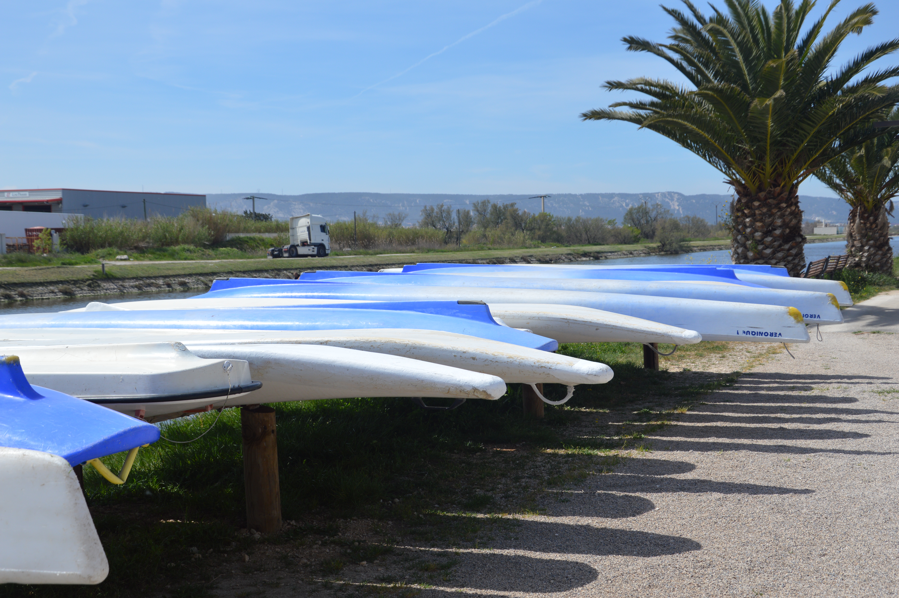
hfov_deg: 38.9
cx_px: 450
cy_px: 299
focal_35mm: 51
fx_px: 1272
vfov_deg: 26.4
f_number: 9
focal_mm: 34
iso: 100
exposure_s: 1/320
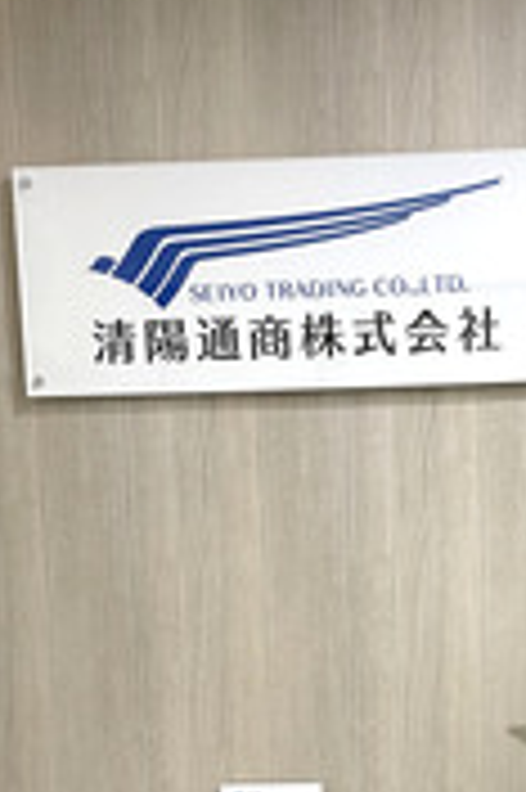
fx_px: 1296
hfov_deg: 22.8
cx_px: 355
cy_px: 720
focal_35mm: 59
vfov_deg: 32.2
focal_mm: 4.2
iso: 250
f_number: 1.6
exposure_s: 1/60
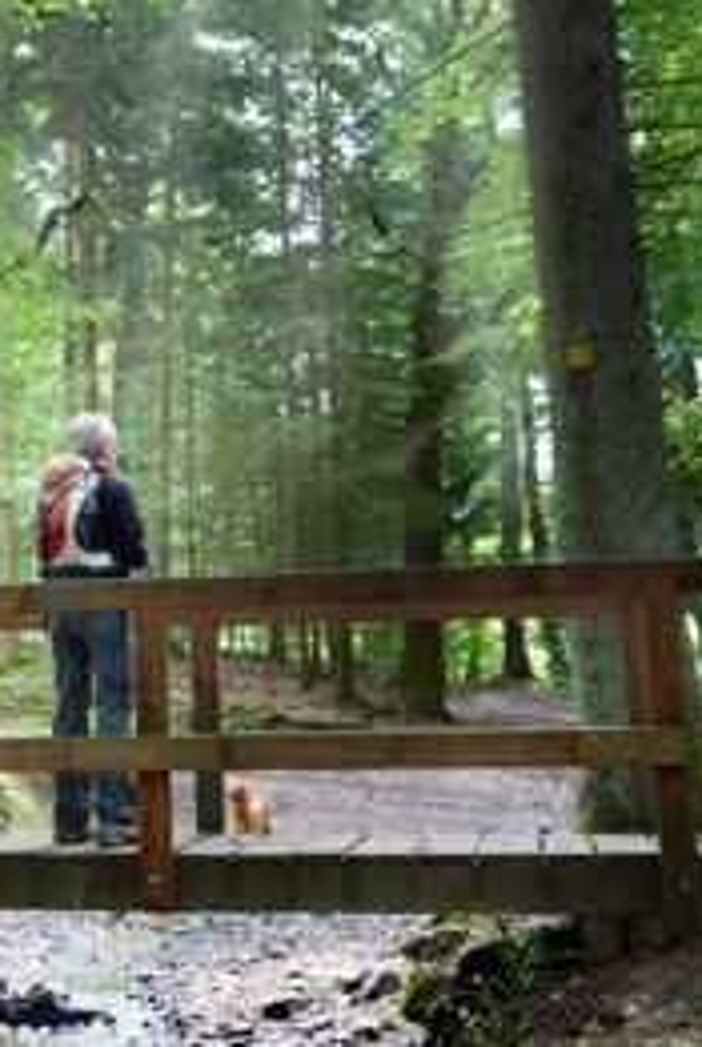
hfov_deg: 24.2
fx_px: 1602
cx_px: 108
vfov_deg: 35.9
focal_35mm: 55
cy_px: 355
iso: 560
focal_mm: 32
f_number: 4
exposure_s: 1/60
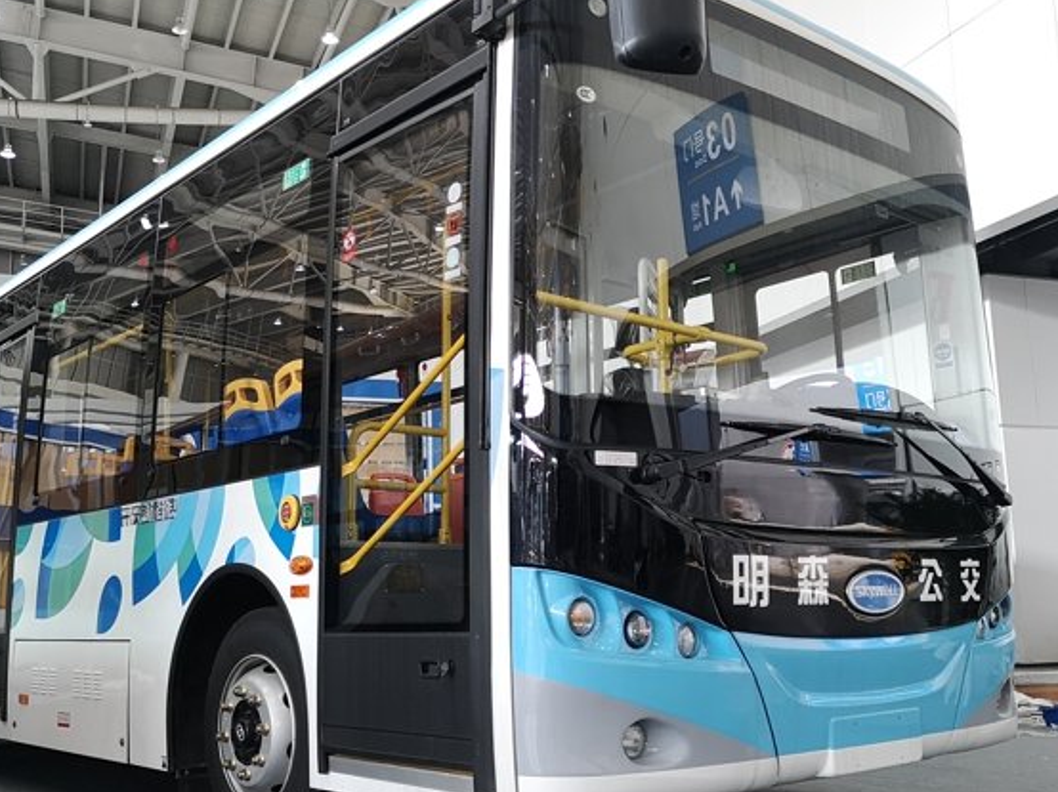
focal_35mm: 39
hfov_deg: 47.9
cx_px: 525
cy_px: 410
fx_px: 1191
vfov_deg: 36.8
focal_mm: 5.58
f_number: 1.8
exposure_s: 1/33.3
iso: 200
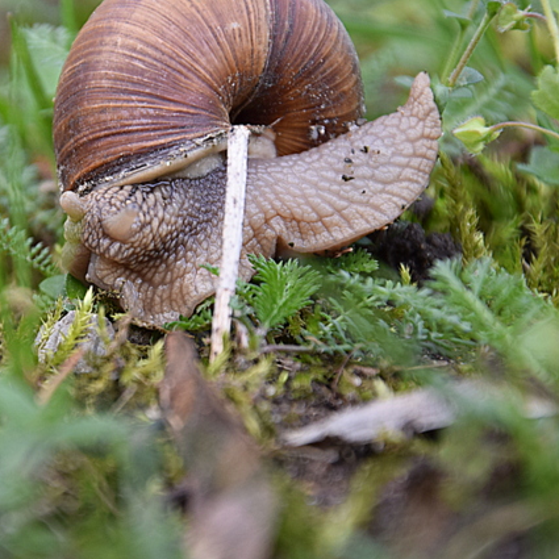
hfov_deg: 6.9
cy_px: 255
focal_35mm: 252
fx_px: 4600
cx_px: 146
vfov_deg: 7.0
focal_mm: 105
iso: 400
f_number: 6.3
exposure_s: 1/125
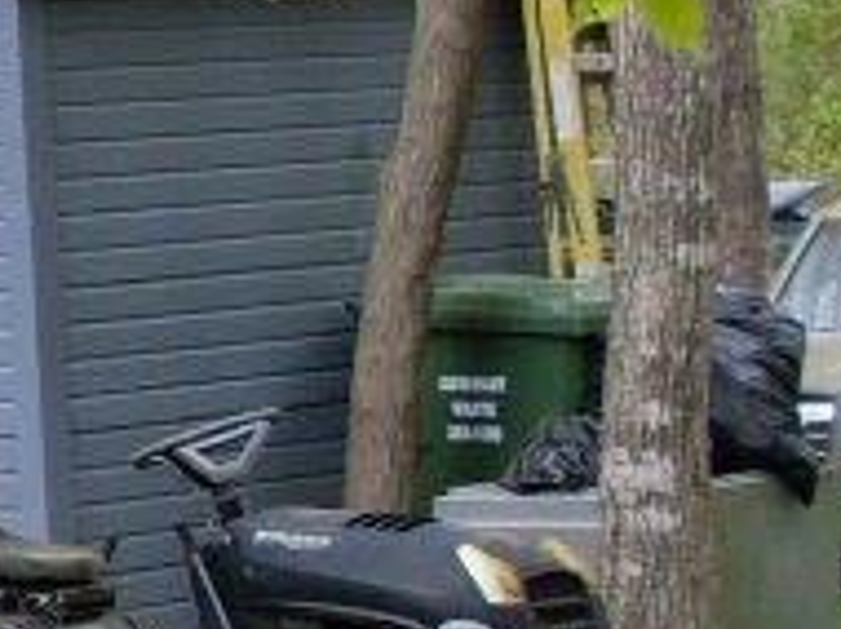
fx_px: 4974
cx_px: -1076
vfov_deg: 7.2
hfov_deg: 8.9
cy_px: 190
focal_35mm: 205
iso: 80
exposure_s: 1/250
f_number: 2.8
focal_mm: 6.3
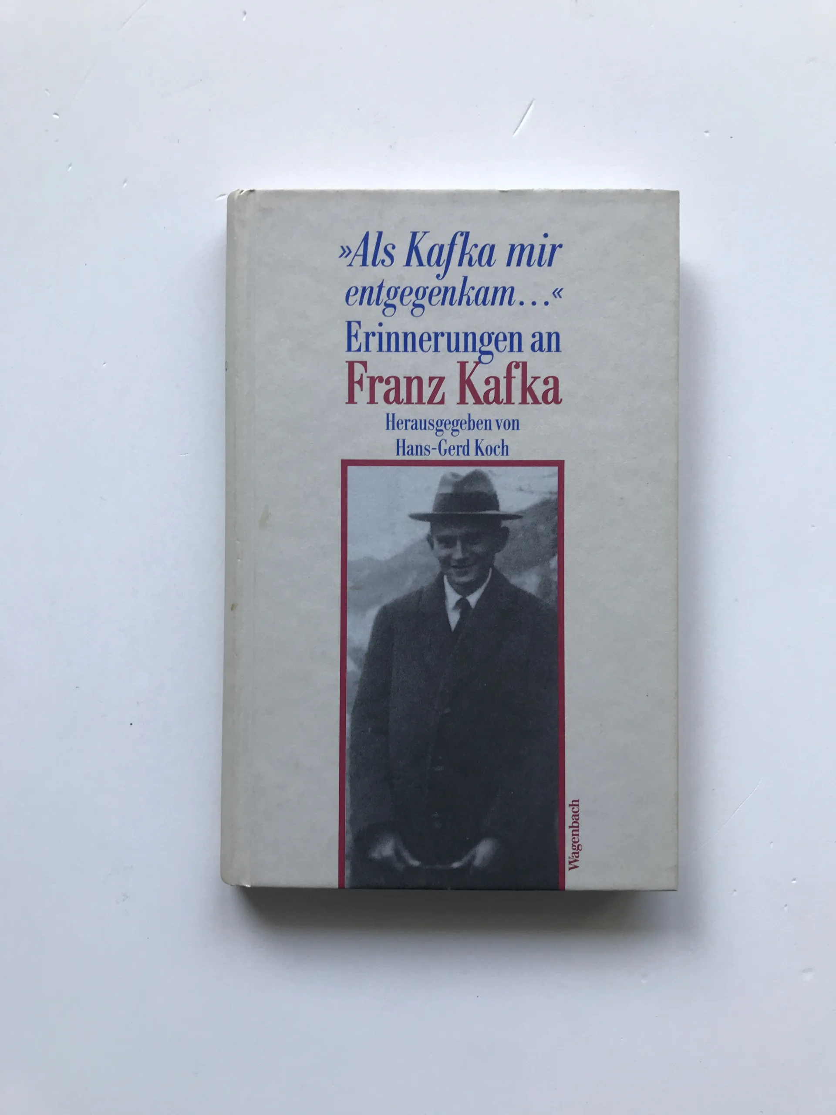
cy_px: 558
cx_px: 418
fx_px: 902
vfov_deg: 63.4
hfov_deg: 49.7
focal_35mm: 28
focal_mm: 3.99
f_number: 1.8
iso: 25
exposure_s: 1/100
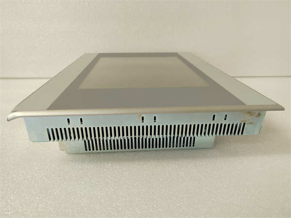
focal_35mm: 23
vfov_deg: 58.9
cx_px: 146
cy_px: 109
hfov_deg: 73.9
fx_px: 193
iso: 2309
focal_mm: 5.52
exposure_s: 1/100
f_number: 1.9
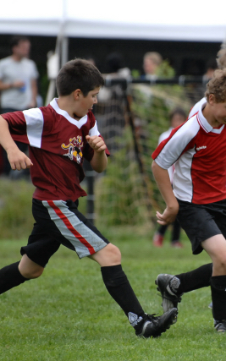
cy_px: 180
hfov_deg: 2.4
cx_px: 232
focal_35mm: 551
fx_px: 5428
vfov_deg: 3.8
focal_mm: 240
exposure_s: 1/750
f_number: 5.6
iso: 400
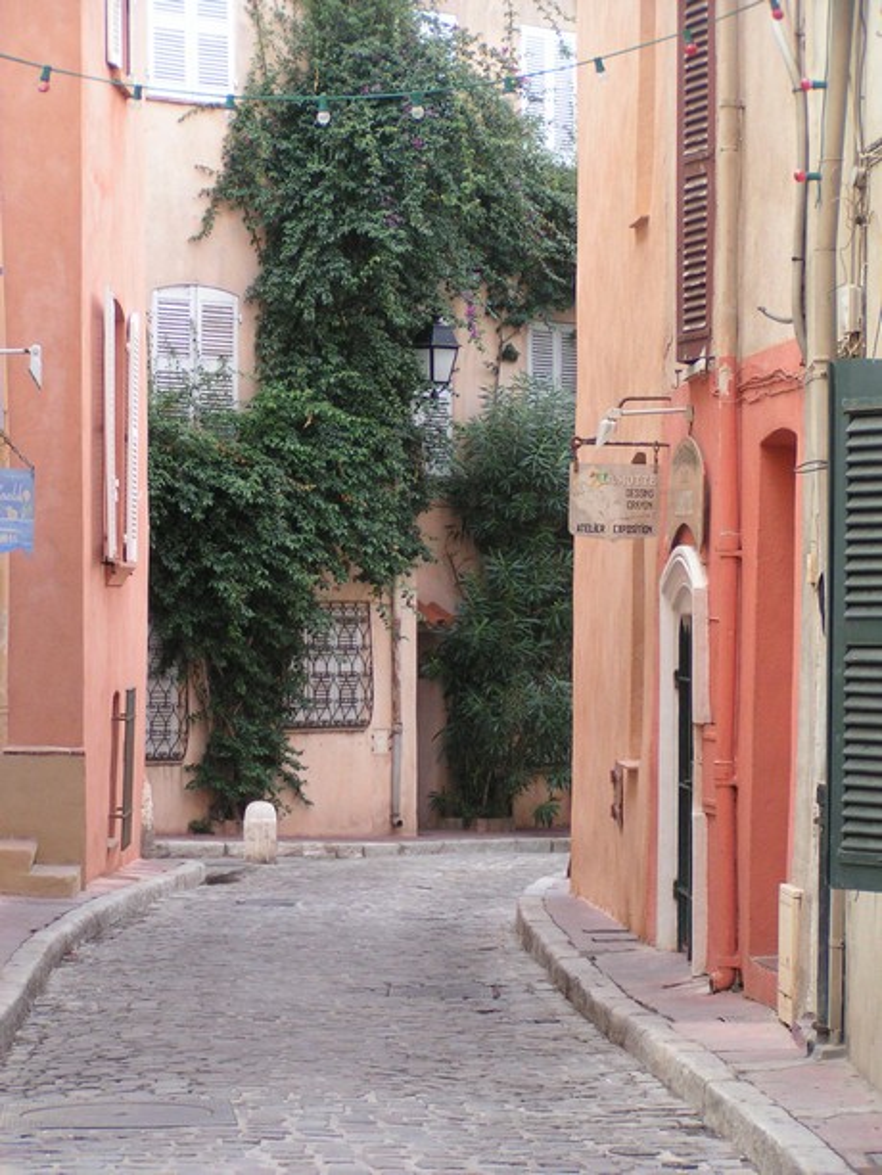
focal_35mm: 108
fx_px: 3668
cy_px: 588
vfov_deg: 18.2
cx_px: 441
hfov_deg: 13.7
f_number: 3.5
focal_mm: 16.6
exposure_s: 1/125
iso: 125
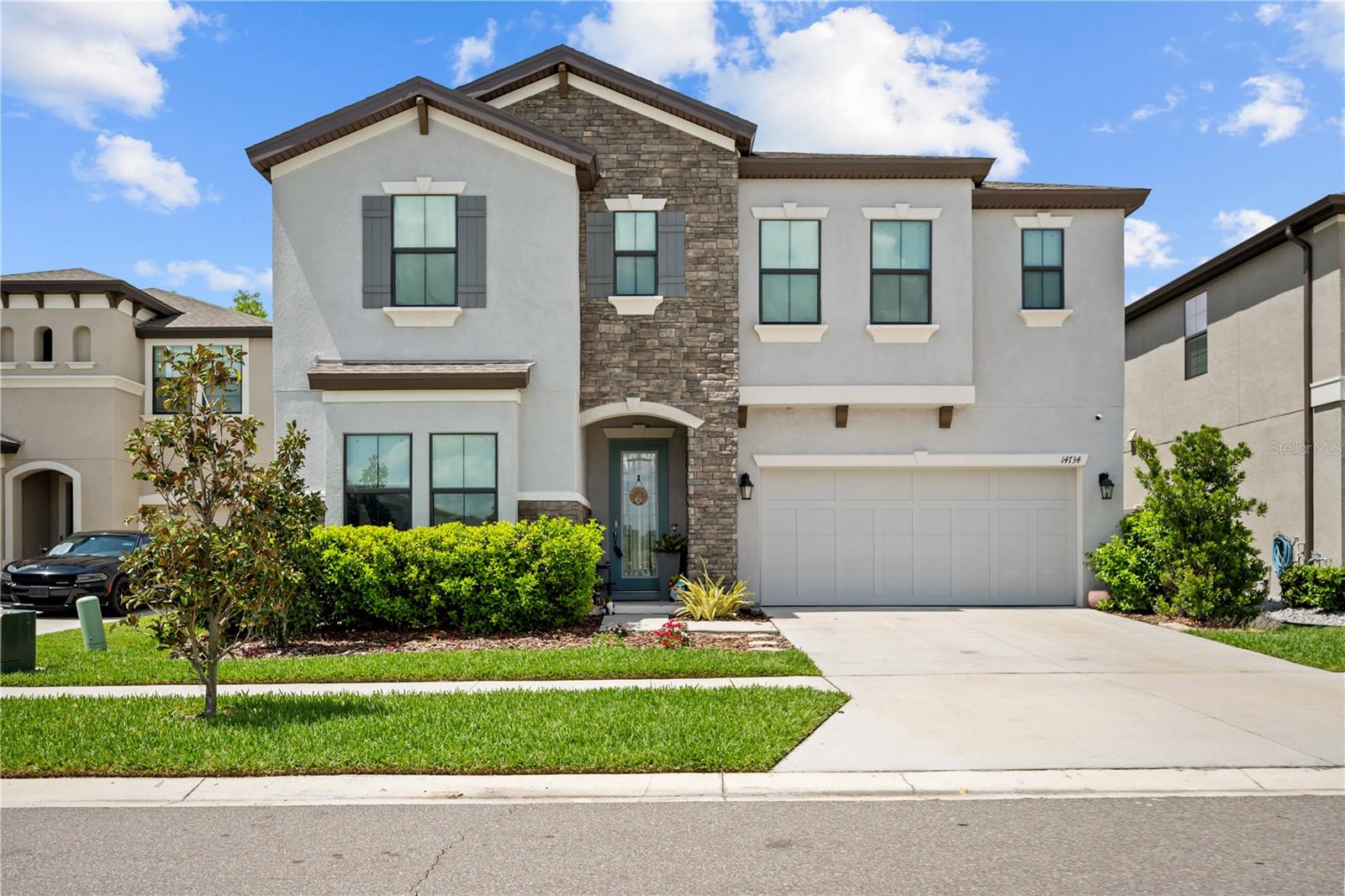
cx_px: 672
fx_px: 1008
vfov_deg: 47.9
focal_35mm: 27
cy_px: 448
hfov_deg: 67.4
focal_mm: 27
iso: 100
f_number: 4
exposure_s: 1/1000
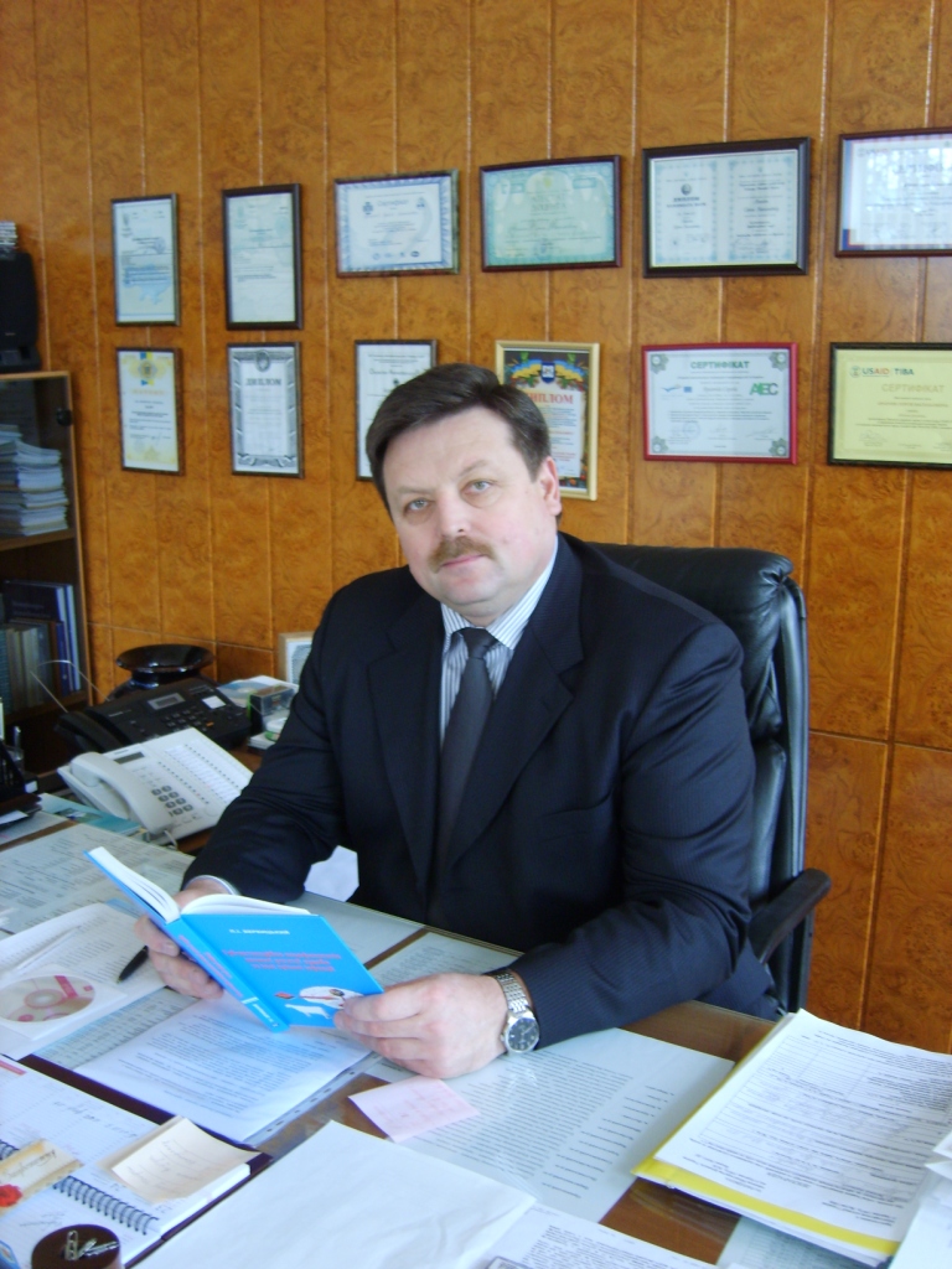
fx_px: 1283
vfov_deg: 52.6
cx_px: 476
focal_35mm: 35
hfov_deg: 40.7
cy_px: 634
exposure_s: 1/30
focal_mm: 7.4
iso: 113
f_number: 2.8
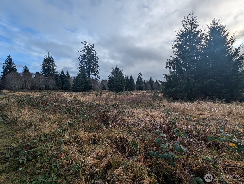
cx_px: 122
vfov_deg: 94.6
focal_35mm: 12
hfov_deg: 110.5
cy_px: 92
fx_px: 85
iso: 28
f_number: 1.95
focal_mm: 2.23
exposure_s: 1/2538
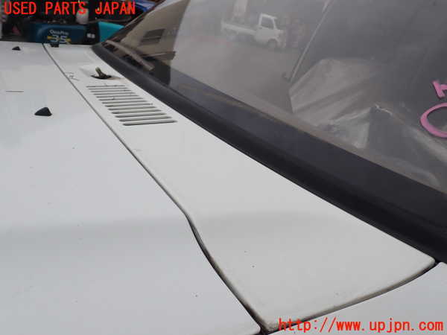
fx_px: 387
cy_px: 168
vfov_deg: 46.8
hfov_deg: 60.0
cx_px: 224
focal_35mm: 30
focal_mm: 5.4
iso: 100
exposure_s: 1/640
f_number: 3.2
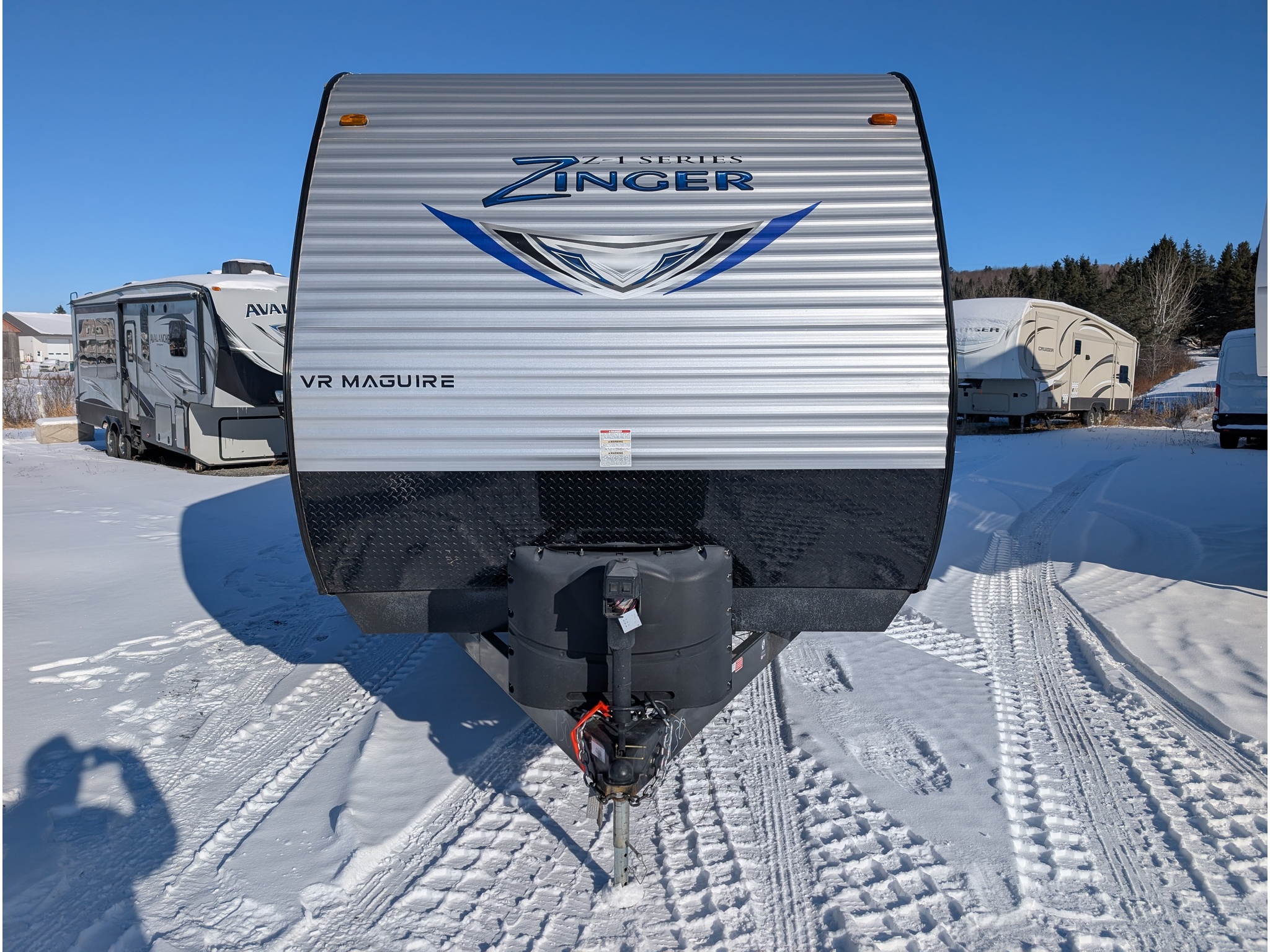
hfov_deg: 71.6
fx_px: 881
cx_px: 635
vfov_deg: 56.8
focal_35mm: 24
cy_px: 476
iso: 18
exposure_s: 1/3311
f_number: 1.68
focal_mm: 6.9
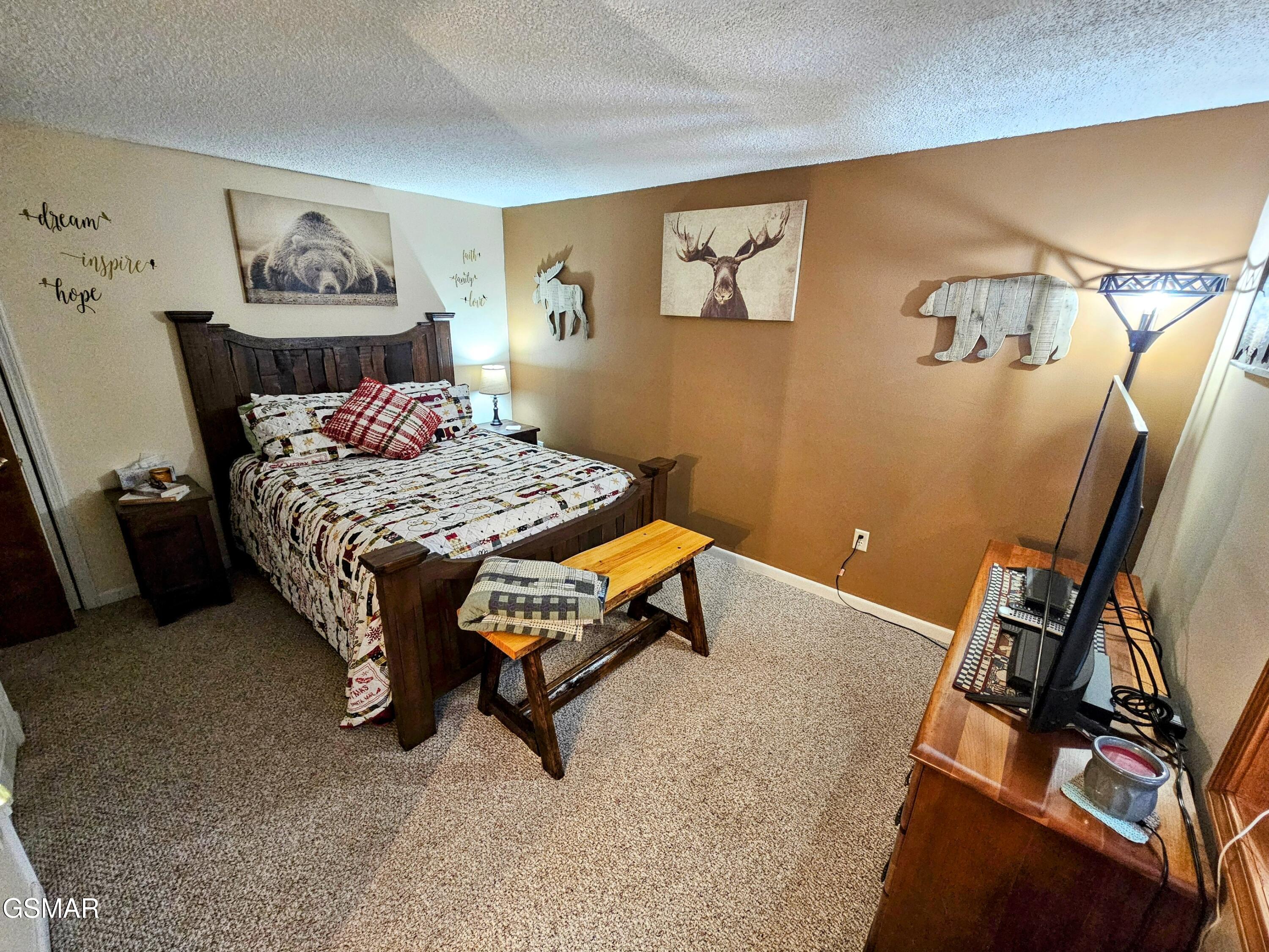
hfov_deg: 106.2
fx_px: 477
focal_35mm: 13
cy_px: 476
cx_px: 634
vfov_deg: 89.9
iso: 640
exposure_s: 1/30
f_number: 2.2
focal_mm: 2.2
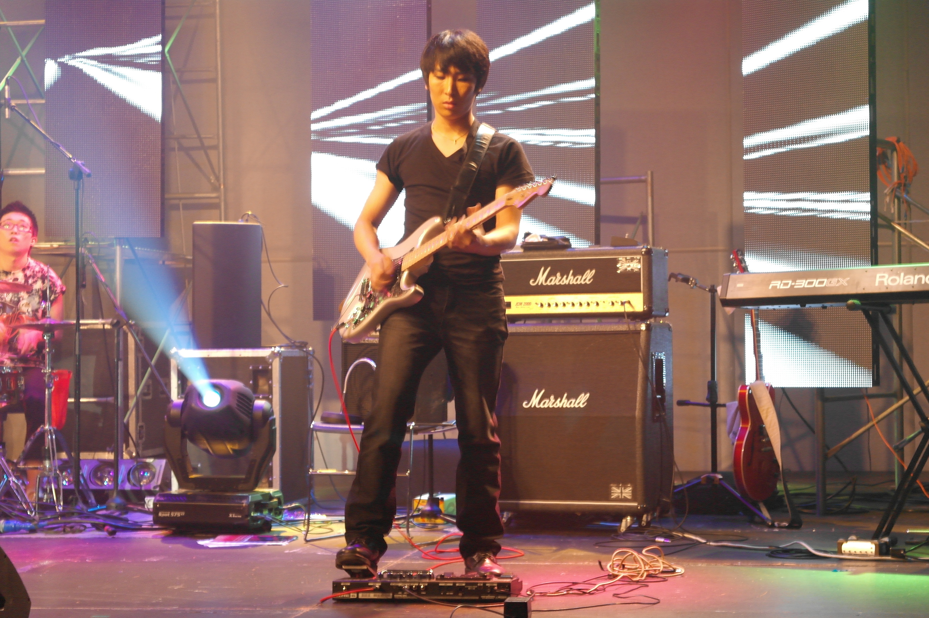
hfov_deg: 26.3
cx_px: 464
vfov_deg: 17.7
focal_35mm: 77
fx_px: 1986
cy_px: 309
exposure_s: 1/15
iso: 800
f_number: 5.6
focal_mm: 50
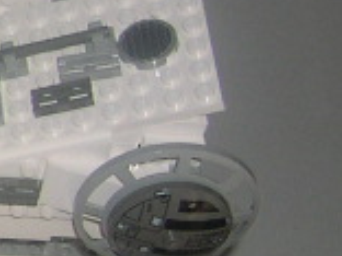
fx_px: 2460
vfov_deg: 5.9
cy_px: -15
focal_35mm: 249
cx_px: -776
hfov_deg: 6.9
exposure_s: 1/60
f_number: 2.8
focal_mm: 8
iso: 100
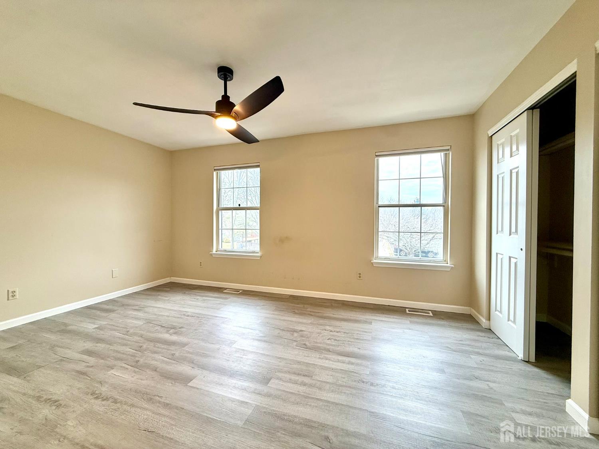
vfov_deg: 85.7
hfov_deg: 102.1
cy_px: 224
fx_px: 242
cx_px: 300
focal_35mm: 14
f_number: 2.2
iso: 80
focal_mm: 2.22
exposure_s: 1/102
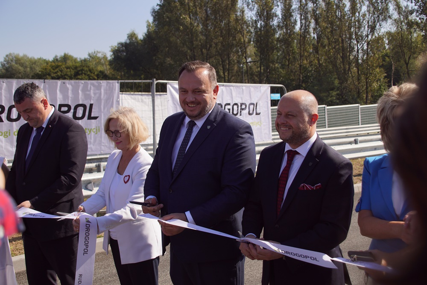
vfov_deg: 25.8
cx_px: 214
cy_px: 142
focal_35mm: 52
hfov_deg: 37.8
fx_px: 623
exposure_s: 1/640
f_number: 5
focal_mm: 35
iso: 100
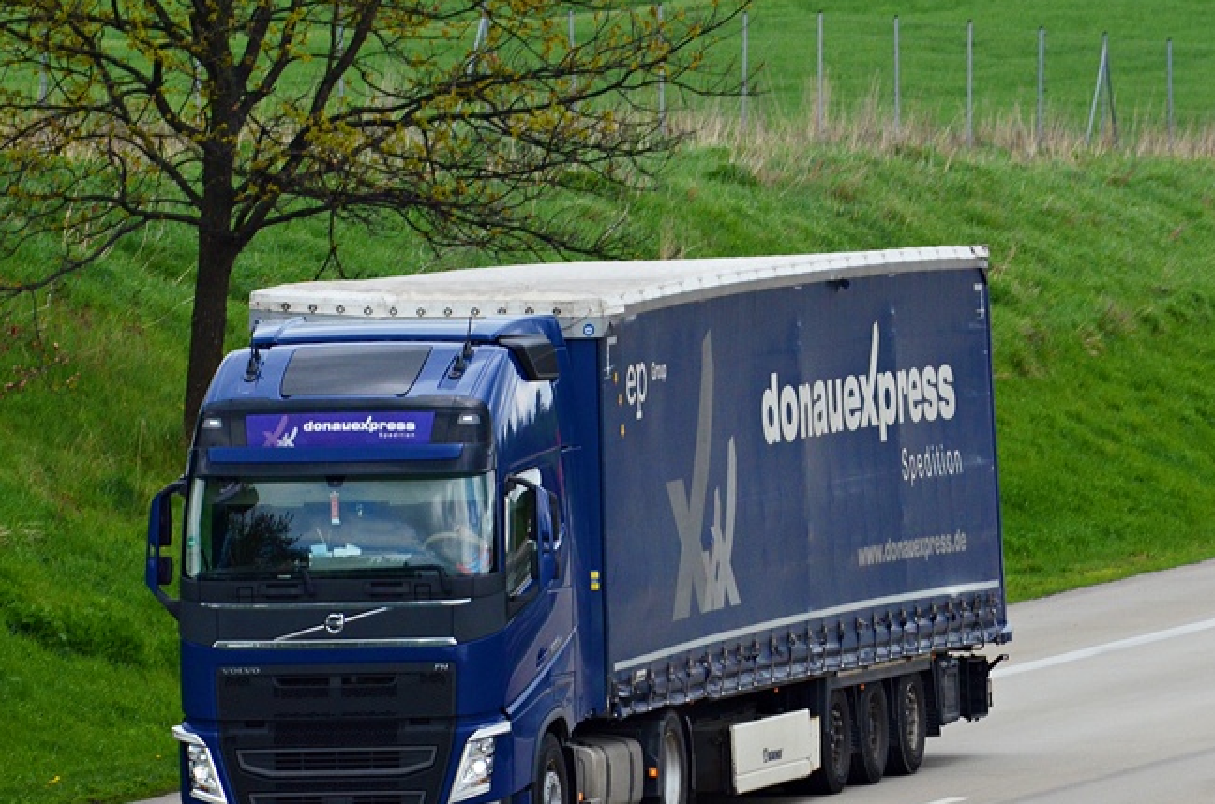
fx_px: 16838
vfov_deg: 2.7
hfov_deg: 4.1
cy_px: 446
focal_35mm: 500
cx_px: 538
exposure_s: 1/800
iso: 800
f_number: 10
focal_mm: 270
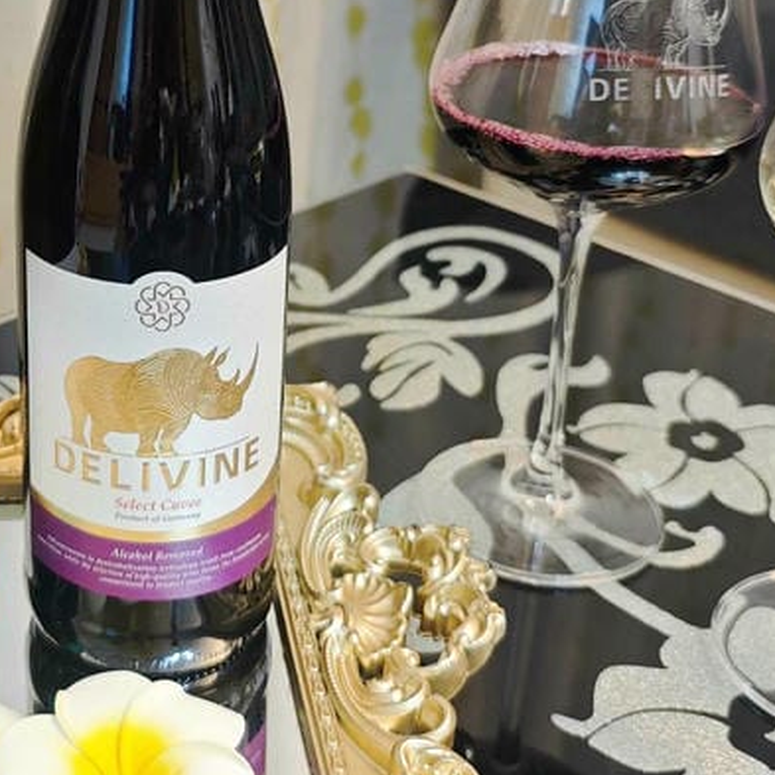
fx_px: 1570
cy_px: 152
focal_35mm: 62
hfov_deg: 27.3
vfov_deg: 27.2
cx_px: 185
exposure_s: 1/40
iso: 400
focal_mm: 8.72
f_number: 1.63
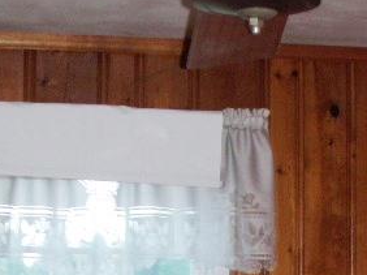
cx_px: 180
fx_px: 1462
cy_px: 369
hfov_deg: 14.3
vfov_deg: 10.5
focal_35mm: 138
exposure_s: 1/30
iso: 125
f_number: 3.5
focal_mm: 6.7
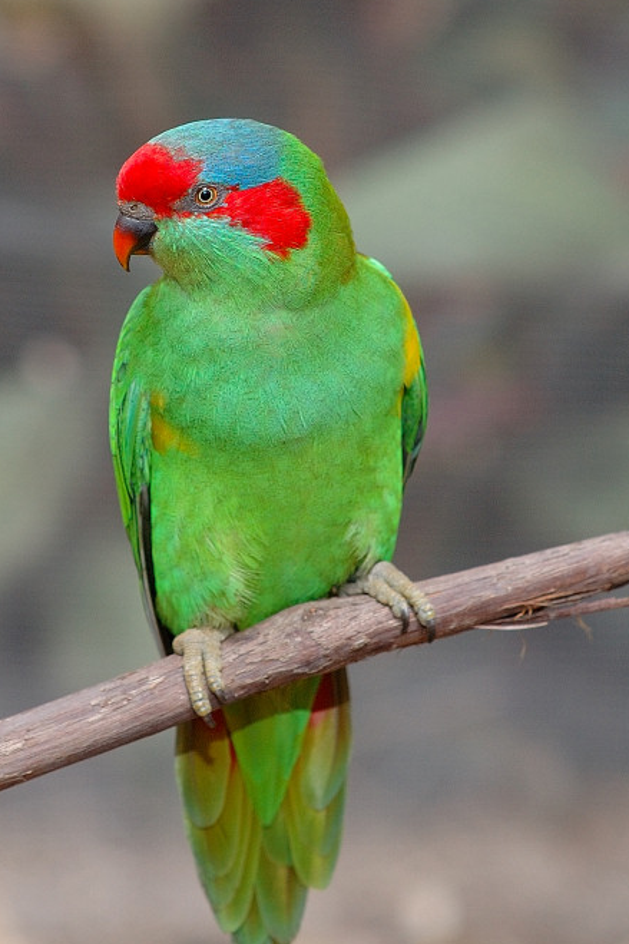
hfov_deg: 9.2
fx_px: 3896
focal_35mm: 149
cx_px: 272
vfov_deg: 13.8
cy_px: 529
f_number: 4
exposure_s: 1/320
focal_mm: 85
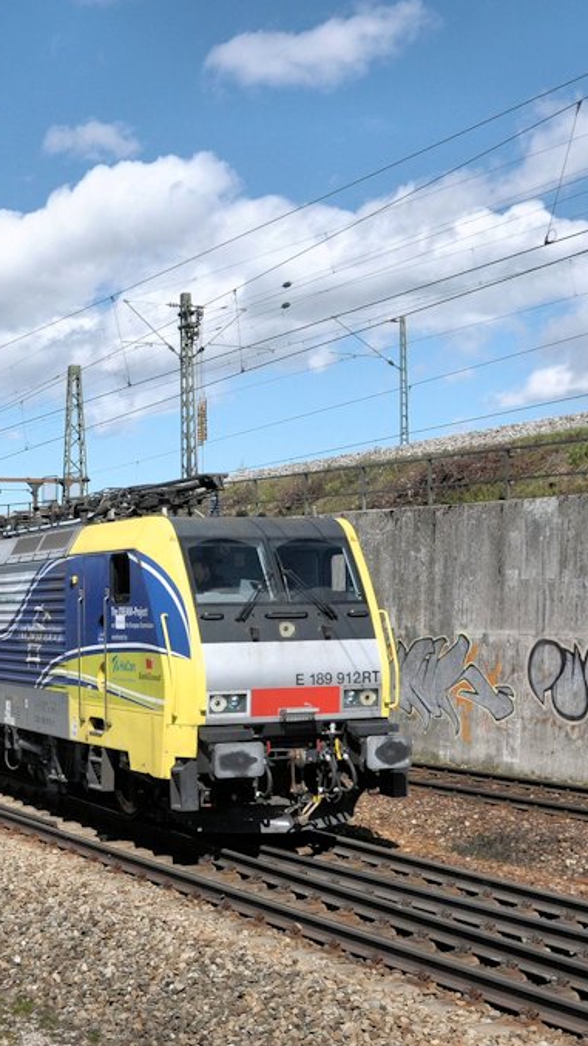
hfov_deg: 29.3
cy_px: 522
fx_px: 1054
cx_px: 8
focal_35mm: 38
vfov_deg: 52.8
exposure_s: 1/800
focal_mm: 16
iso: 320
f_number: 9
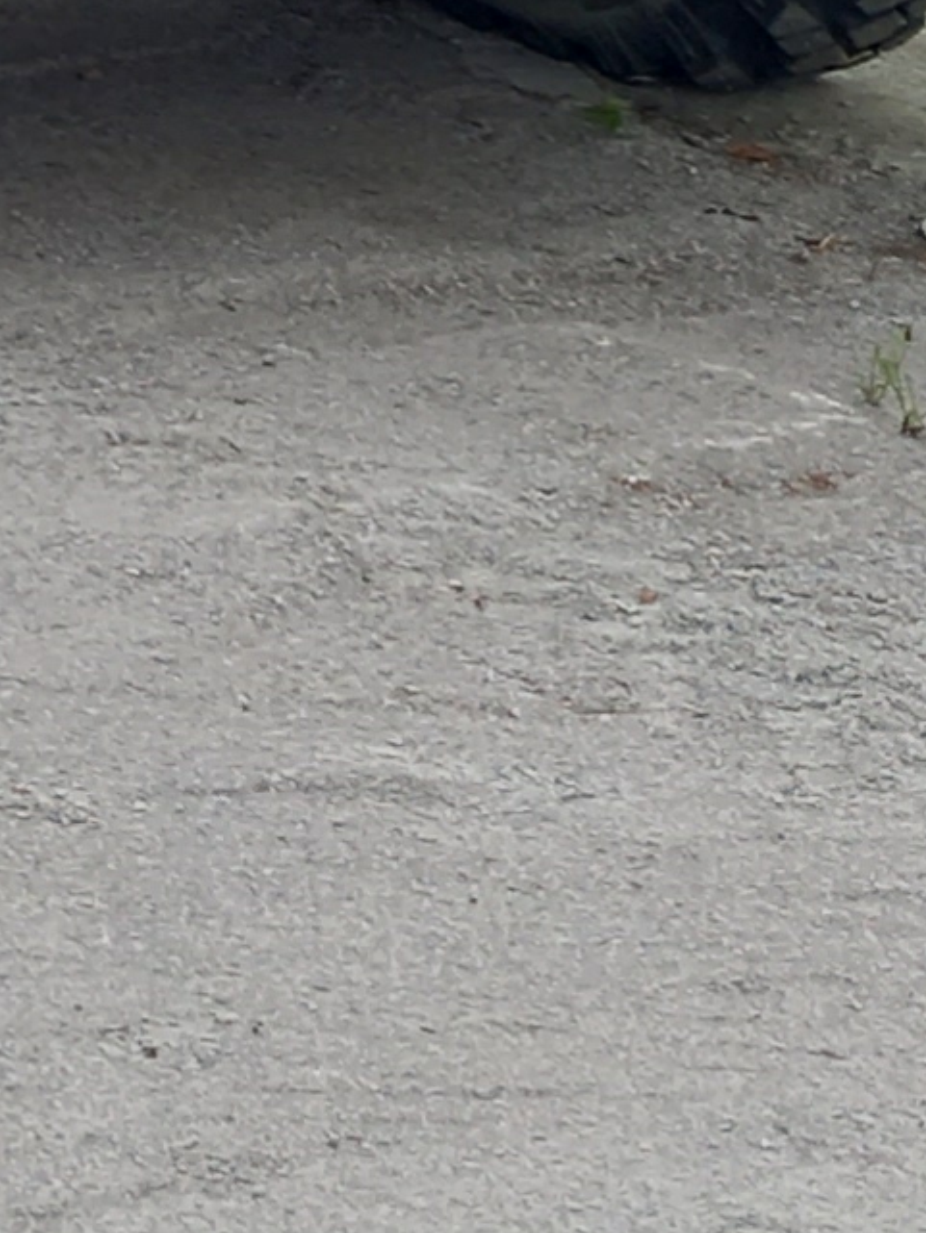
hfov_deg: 8.3
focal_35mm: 156
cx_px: -1648
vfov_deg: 11.8
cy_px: -939
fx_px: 5562
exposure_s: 1/100
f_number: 2
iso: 32
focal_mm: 4.6
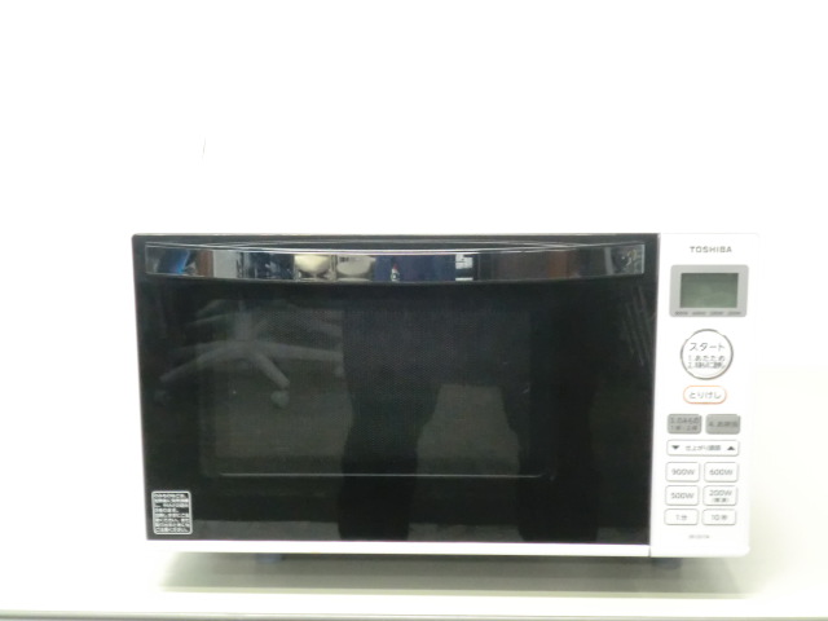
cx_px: 414
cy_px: 310
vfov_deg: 27.0
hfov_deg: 35.5
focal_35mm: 54
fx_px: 1292
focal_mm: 9.8
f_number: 4.5
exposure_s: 1/13
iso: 800
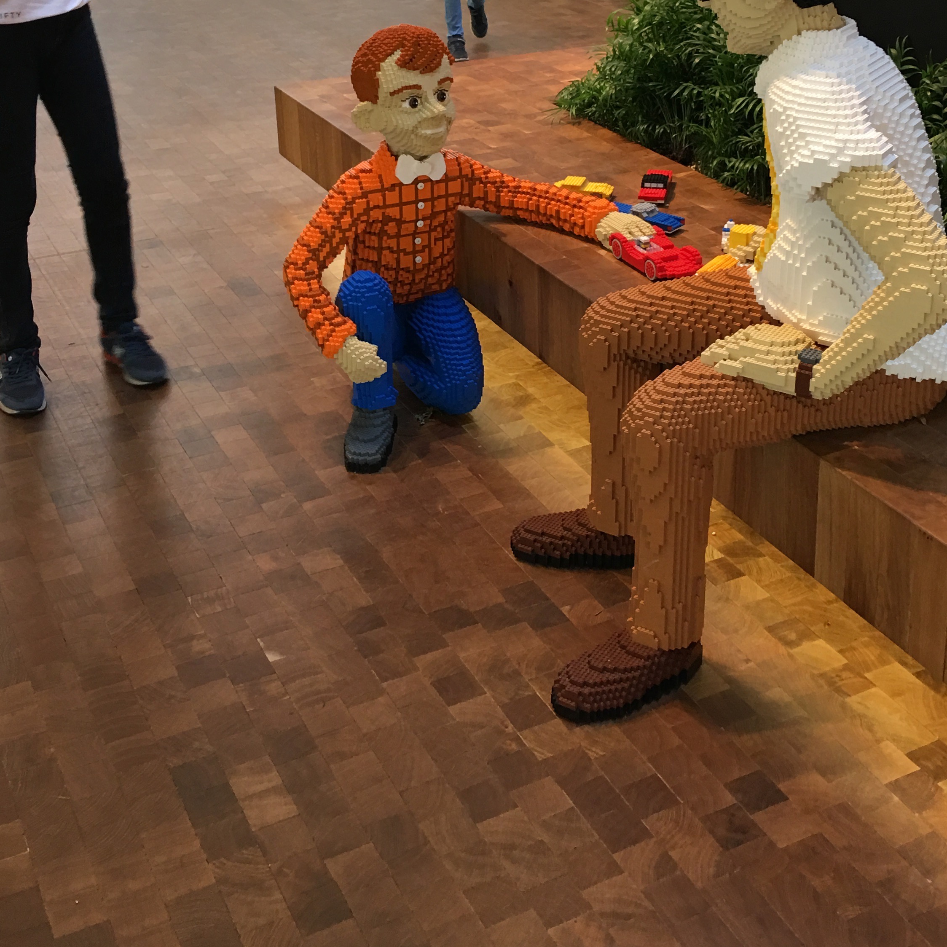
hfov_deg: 36.7
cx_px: 542
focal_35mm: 46
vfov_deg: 36.0
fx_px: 1424
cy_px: 241
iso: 50
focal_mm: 4.15
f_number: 2.2
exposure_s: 1/17
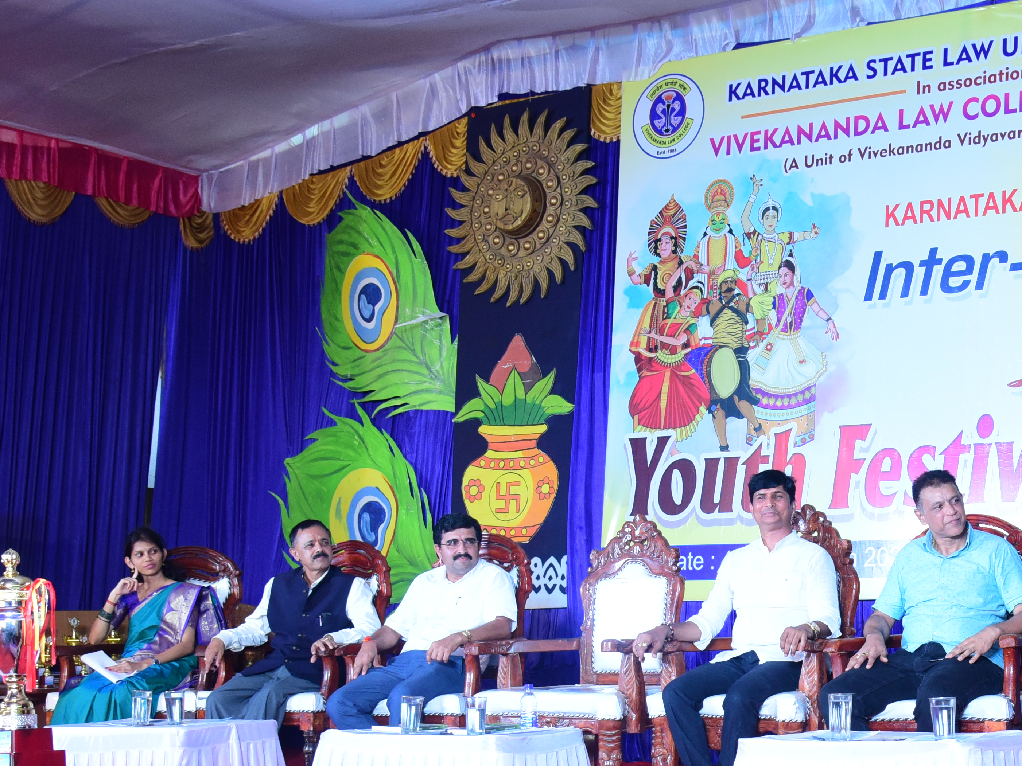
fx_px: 1889
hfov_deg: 29.3
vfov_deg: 22.9
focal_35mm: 64
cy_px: 498
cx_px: 883
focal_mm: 31
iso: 1600
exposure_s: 1/100
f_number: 5.6
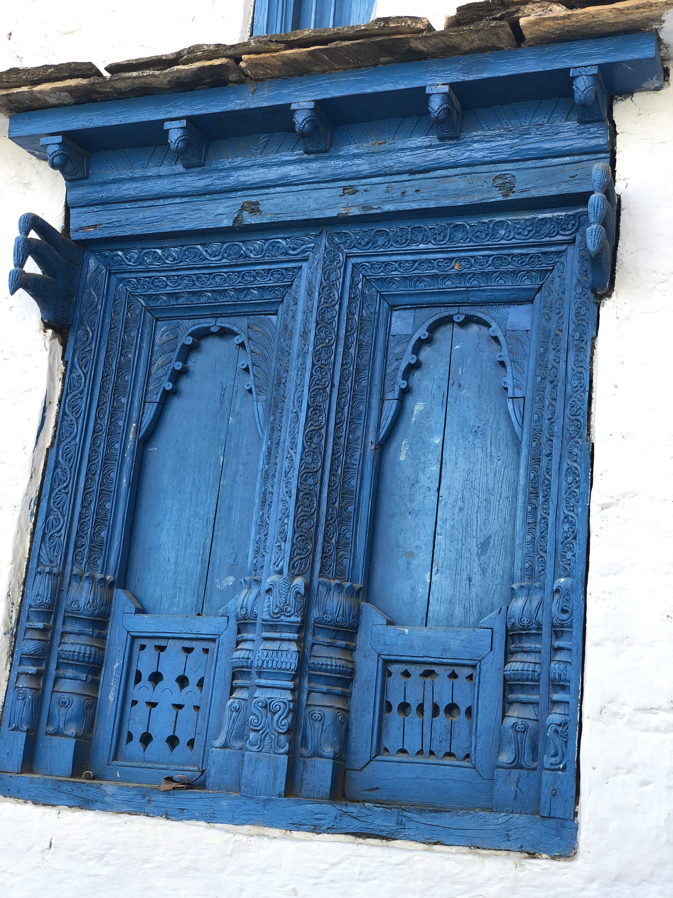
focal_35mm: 52
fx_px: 1348
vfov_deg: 36.8
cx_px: 336
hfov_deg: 28.0
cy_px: 449
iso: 16
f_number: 2.4
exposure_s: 1/120
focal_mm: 6
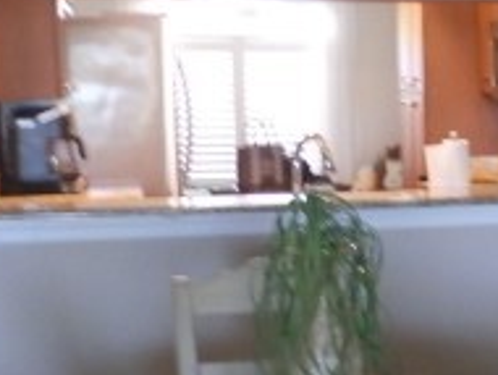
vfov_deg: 17.6
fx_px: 1210
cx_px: 548
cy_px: 212
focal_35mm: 84
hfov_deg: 22.0
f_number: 3
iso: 400
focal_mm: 4.5
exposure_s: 1/13
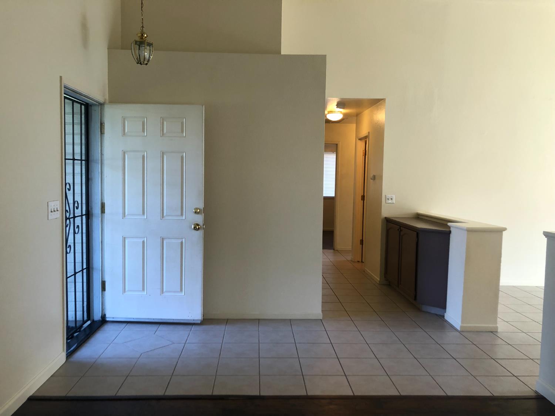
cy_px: 208
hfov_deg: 63.4
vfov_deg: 49.7
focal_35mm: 28
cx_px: 278
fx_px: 449
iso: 32
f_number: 1.8
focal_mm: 3.99
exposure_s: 1/30
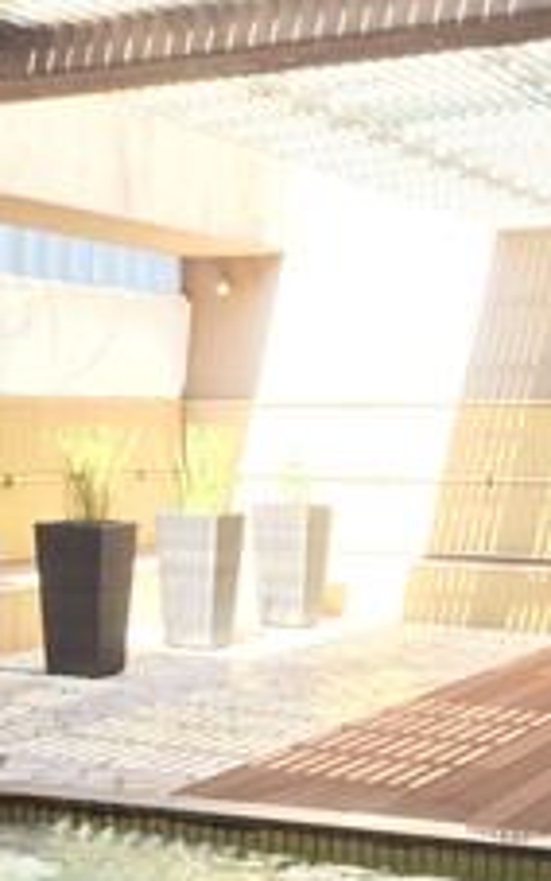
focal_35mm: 73
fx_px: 1753
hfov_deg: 17.6
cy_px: 470
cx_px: 47
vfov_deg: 28.2
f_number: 2.2
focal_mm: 4.12
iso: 50
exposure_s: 1/120
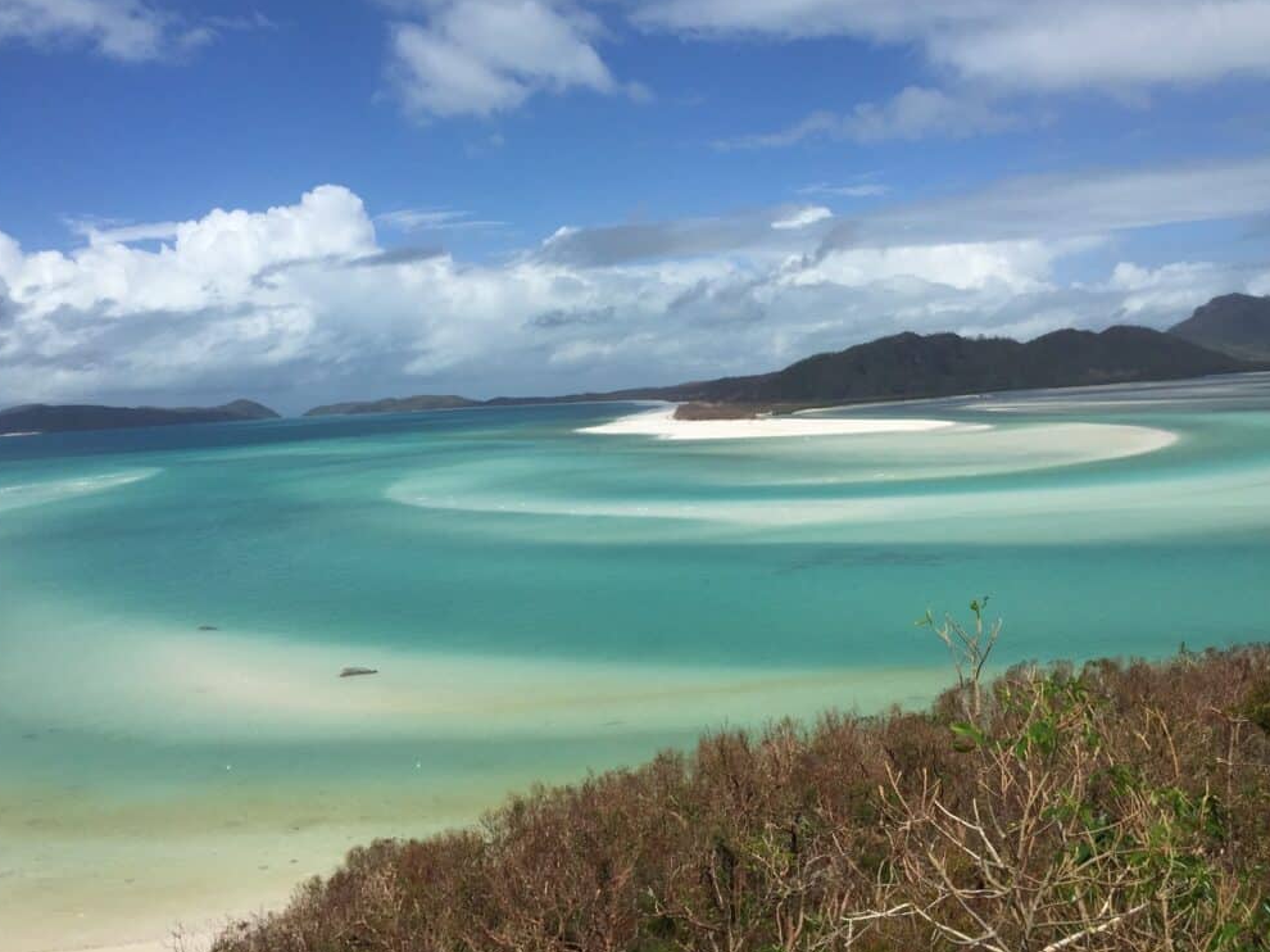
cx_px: 638
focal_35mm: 30
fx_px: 1100
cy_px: 467
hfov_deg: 60.0
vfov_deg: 46.8
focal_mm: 4.15
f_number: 2.2
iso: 32
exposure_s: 1/5650
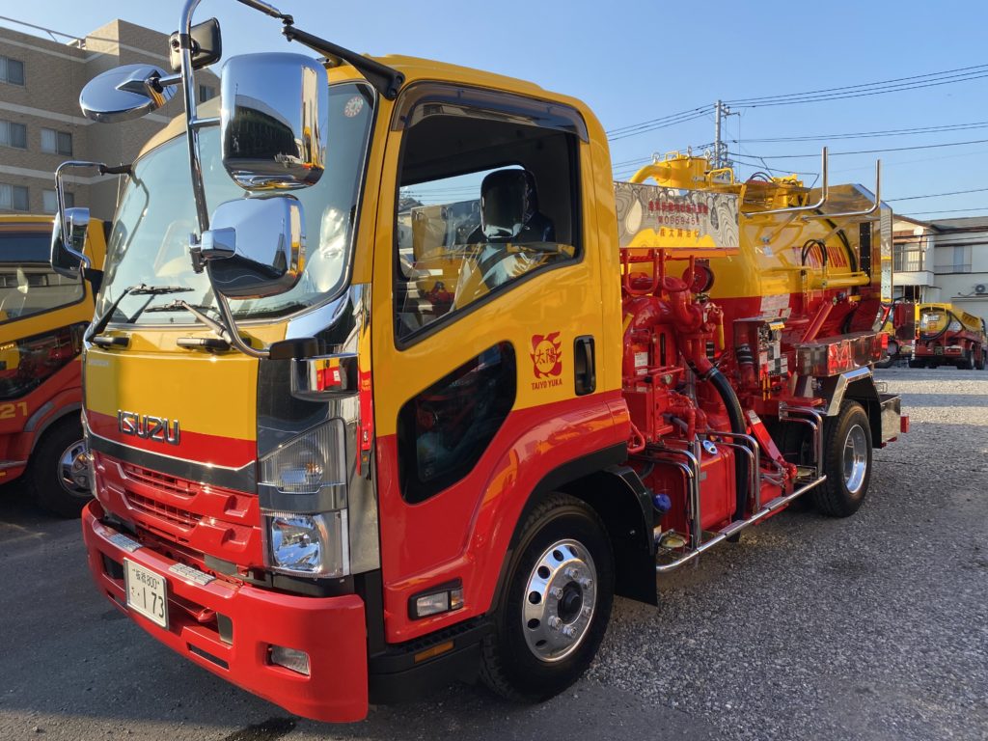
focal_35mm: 26
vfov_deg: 53.1
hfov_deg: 67.3
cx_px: 494
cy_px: 370
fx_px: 742
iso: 32
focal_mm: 4.25
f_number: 1.8
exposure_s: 1/965
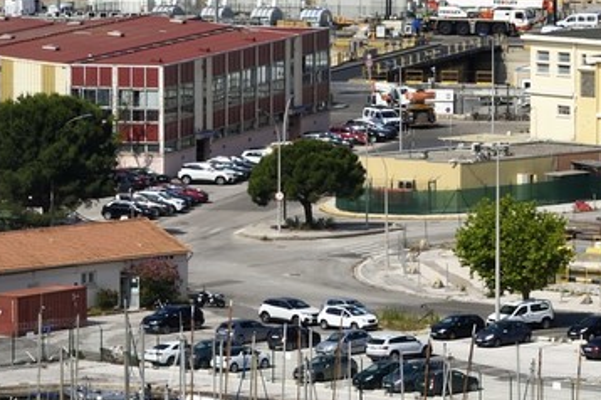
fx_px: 7088
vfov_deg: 3.2
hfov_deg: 4.8
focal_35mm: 425
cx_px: 1321
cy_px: -50
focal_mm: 95
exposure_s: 1/250
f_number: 14
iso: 200
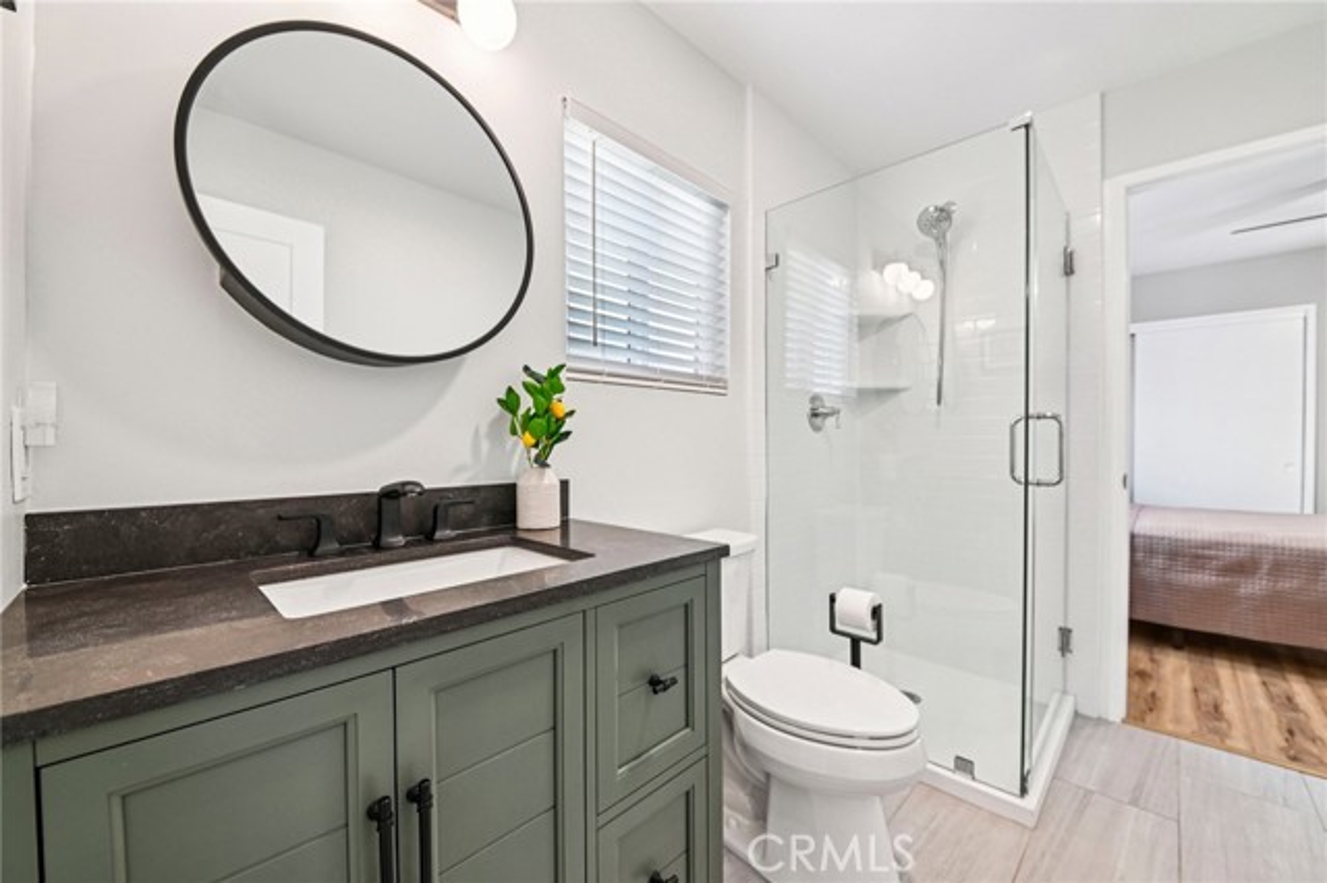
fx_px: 516
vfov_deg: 81.1
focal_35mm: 14
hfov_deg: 104.3
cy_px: 442
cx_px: 664
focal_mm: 14
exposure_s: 1/6
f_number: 8
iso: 250
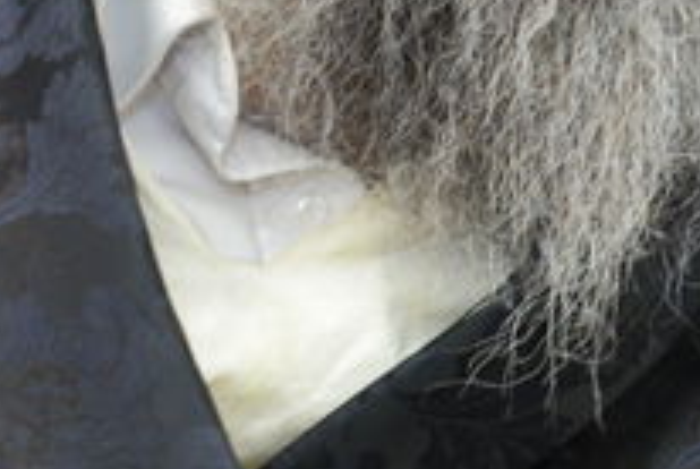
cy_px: -336
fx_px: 3700
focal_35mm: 190
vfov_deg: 7.1
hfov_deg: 10.0
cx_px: 1427
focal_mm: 28
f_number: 5.6
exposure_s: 1/100
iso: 1000
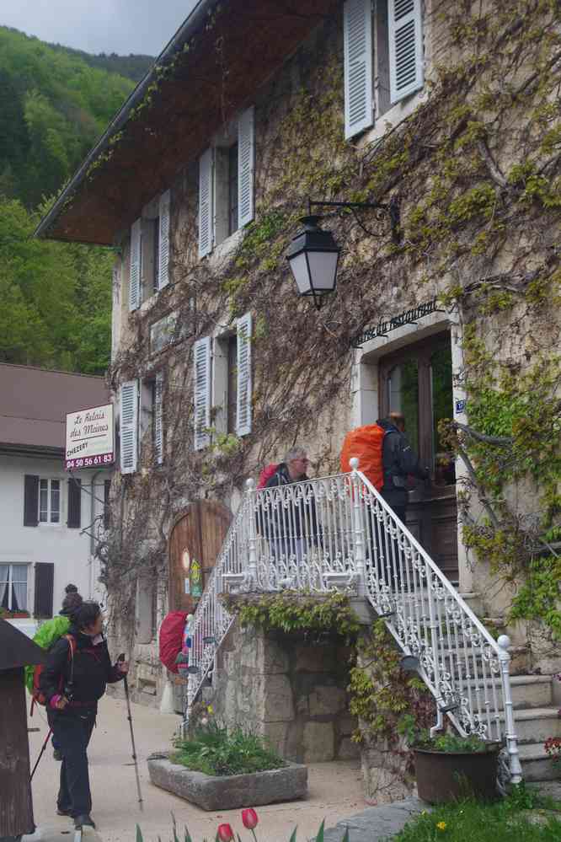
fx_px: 1157
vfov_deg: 40.0
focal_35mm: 50
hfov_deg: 27.3
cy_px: 421
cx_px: 280
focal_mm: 33
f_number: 8
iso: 200
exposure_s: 1/60
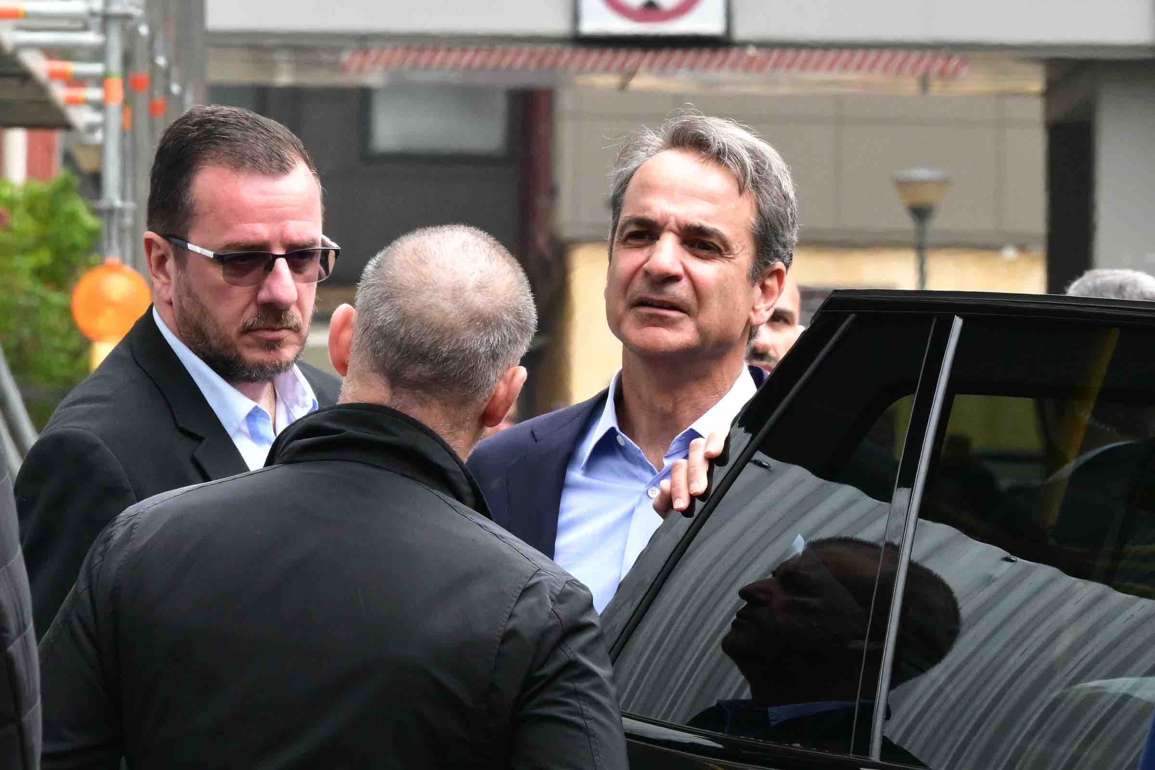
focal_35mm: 300
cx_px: 578
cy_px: 385
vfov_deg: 4.6
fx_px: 9624
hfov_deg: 6.9
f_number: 14
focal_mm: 200
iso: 2500
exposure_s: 1/320
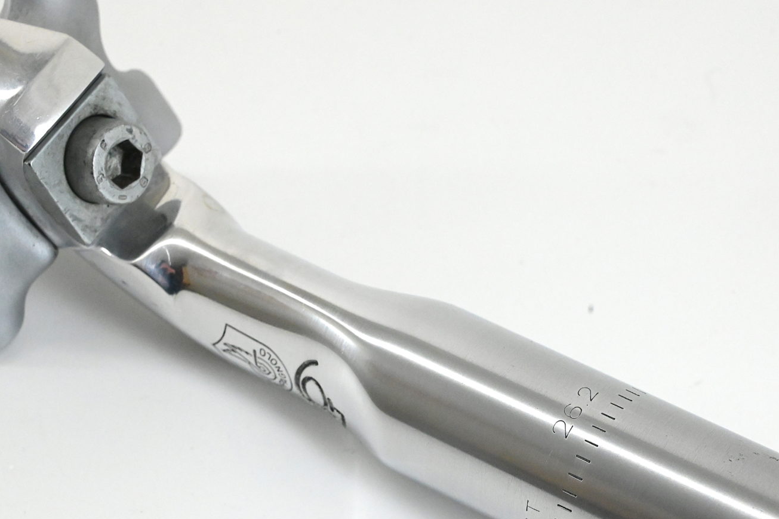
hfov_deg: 19.8
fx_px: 2228
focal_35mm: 103
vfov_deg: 13.3
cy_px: 334
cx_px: 439
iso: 9000
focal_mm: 70
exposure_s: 1/500
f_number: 14
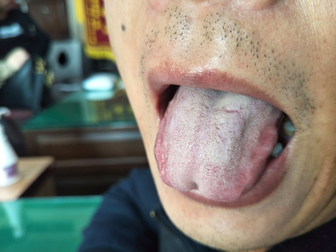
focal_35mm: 24
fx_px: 233
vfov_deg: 56.8
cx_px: 168
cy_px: 126
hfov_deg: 71.6
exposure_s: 1/33
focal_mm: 4.1
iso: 254
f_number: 1.7
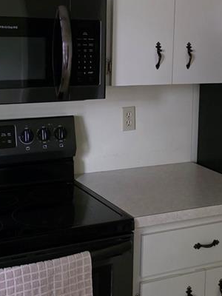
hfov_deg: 21.2
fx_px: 590
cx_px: 156
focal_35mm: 69
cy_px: 82
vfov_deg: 27.8
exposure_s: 1/40
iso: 1600
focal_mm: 6.3
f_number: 1.7
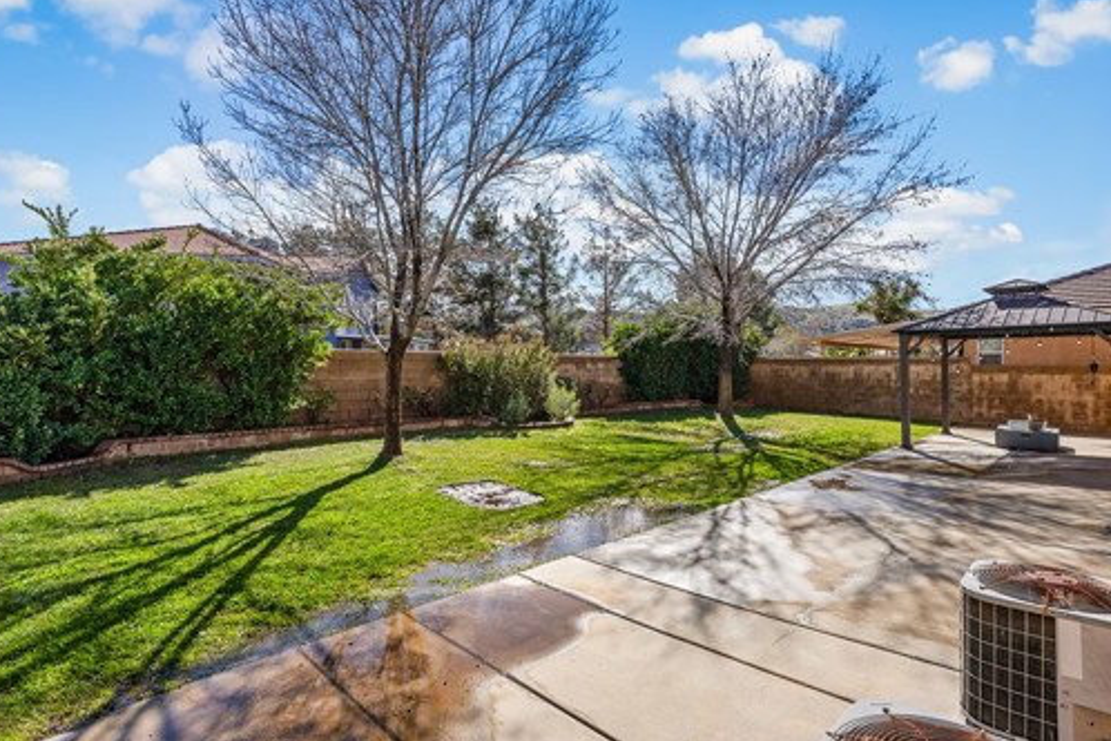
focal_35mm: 18
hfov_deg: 90.0
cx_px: 576
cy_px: 363
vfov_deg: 67.4
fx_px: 555
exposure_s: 1/1250
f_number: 7.1
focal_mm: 14
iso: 320
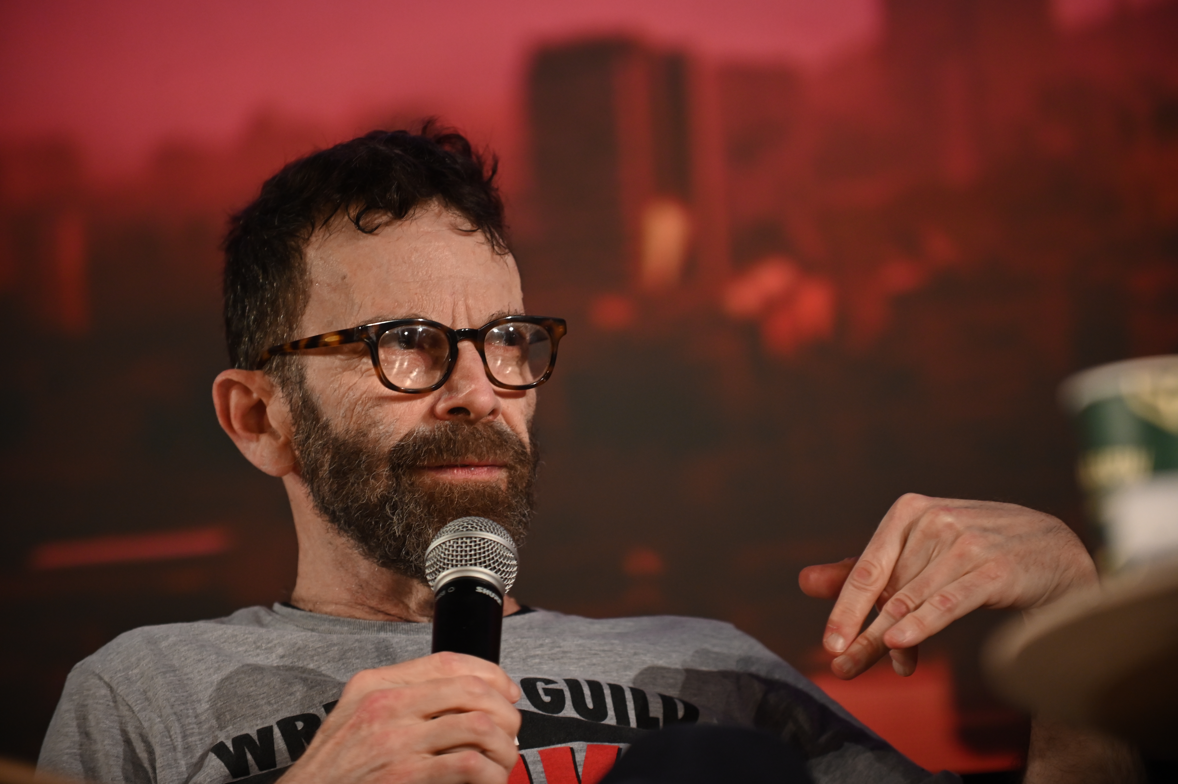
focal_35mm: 200
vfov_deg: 6.9
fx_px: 6540
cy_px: 392
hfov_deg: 10.3
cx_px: 589
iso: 1600
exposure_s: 1/200
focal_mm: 200
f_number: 2.8
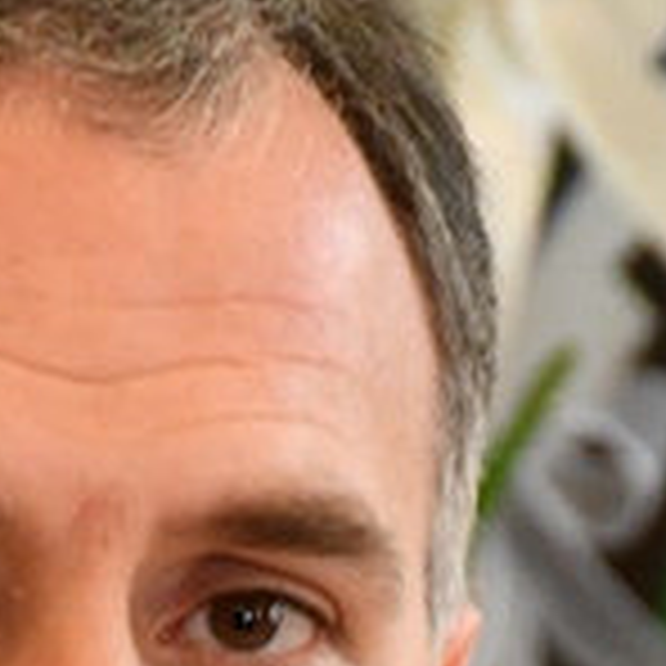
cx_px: 396
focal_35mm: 924
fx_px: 20113
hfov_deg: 1.9
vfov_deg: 1.9
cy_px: 1276
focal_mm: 105
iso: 2000
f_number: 5.6
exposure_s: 1/80
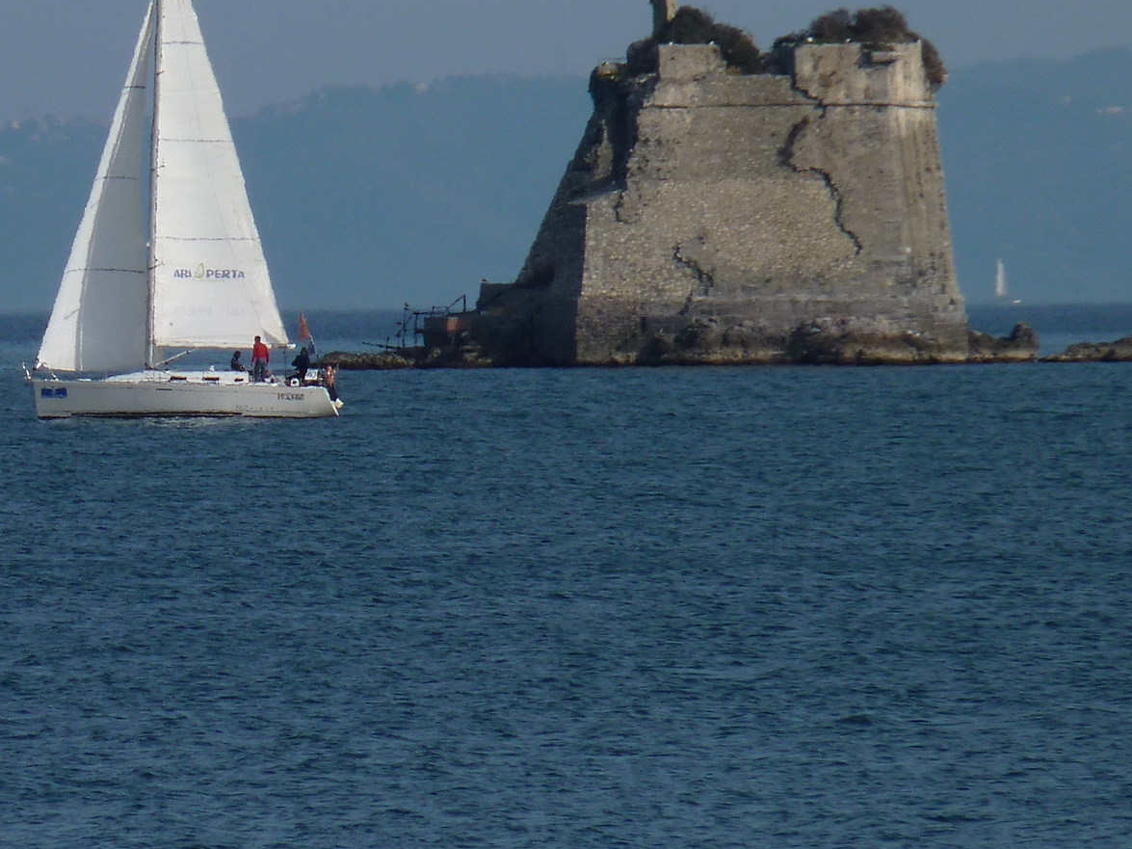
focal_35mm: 956
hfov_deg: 2.1
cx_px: 270
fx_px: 31260
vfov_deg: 1.6
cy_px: 324
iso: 80
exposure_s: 1/500
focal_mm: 83.2
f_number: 6.3
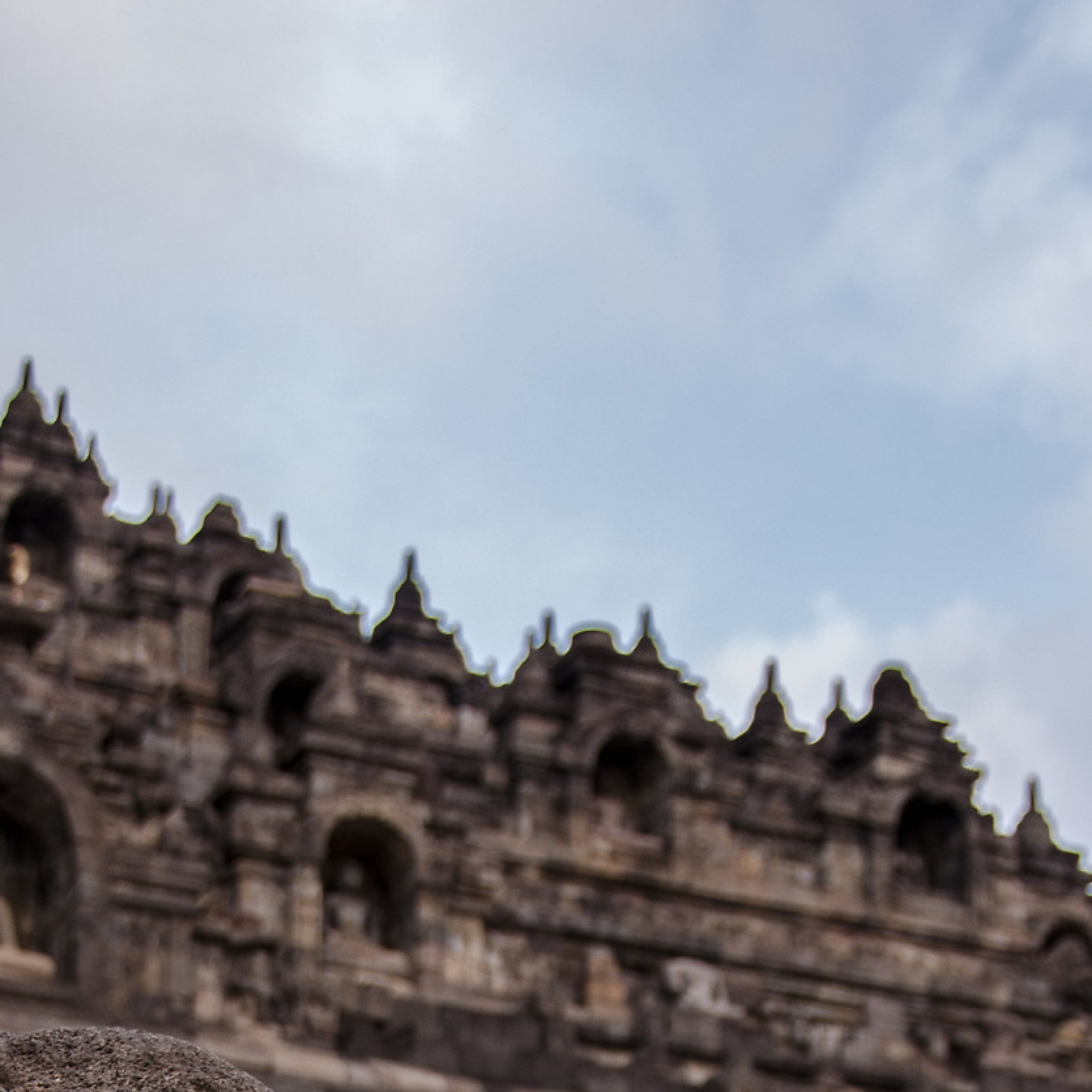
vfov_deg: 17.2
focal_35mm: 95
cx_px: 464
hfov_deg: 18.3
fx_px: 3391
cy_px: 1419
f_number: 4
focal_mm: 26
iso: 200
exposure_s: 1/160
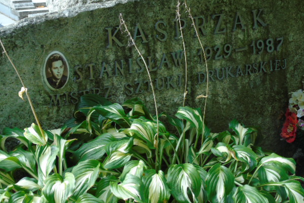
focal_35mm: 79
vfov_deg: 17.3
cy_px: 98
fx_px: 667
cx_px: 162
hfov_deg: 25.7
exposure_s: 1/40
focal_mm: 13
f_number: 4.7
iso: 80
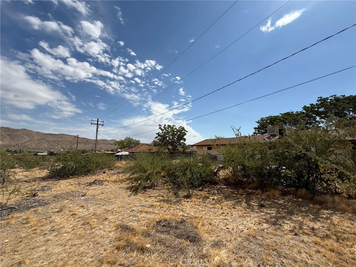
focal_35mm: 14
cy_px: 134
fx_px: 144
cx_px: 178
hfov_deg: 102.1
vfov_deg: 85.7
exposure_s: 1/4425
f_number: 2.2
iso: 50
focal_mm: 2.22
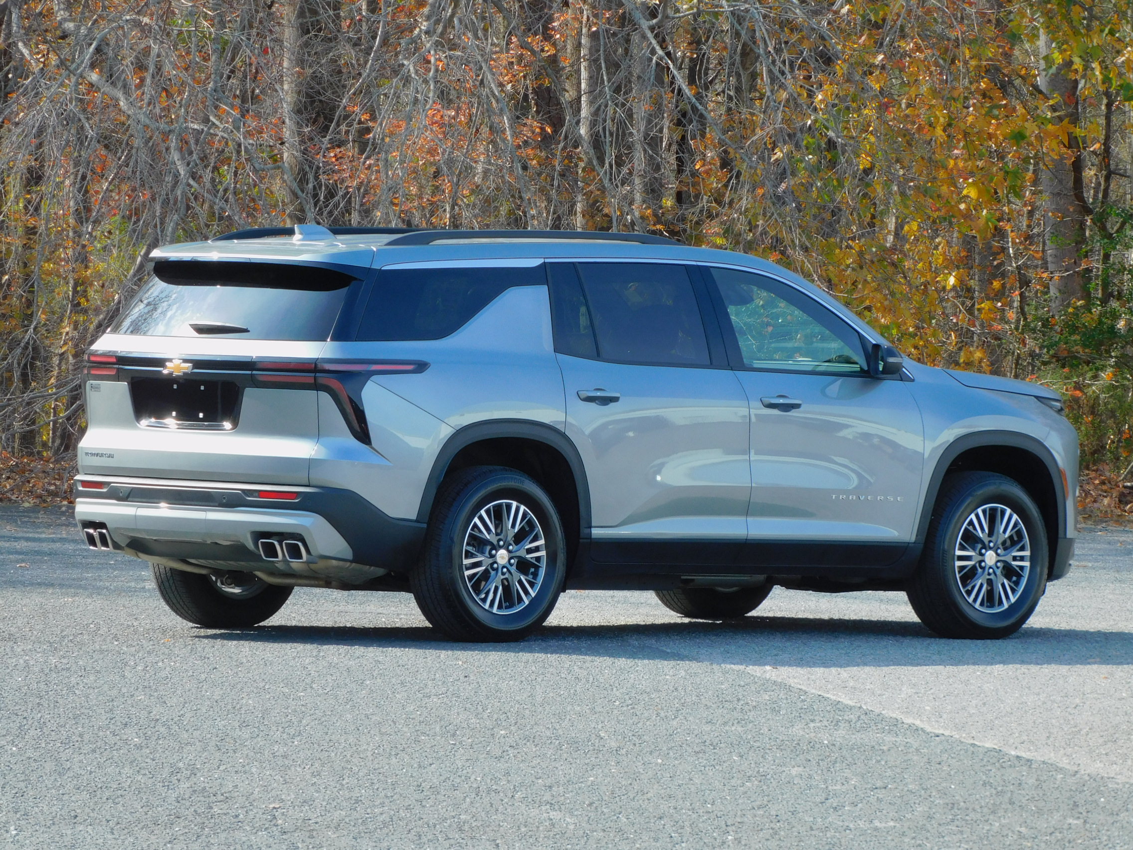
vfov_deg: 5.5
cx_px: 566
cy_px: 425
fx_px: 8837
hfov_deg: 7.3
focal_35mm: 270
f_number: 5.5
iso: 125
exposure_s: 1/200
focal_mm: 48.4
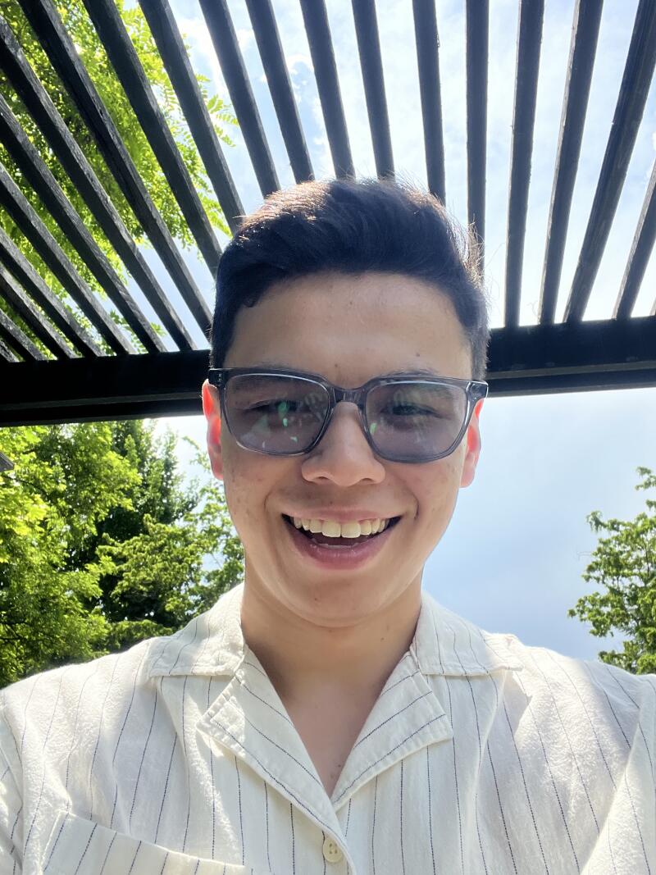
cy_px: 438
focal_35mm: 30
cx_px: 328
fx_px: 758
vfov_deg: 60.0
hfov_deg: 46.8
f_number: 2.2
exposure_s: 1/510
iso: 32
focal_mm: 2.71
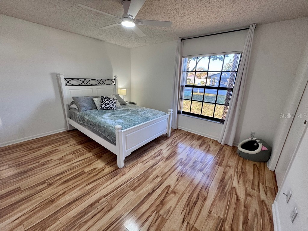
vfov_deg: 85.7
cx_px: 154
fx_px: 125
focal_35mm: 14
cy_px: 116
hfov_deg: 102.1
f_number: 2.2
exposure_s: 1/120
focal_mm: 2.22
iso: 125
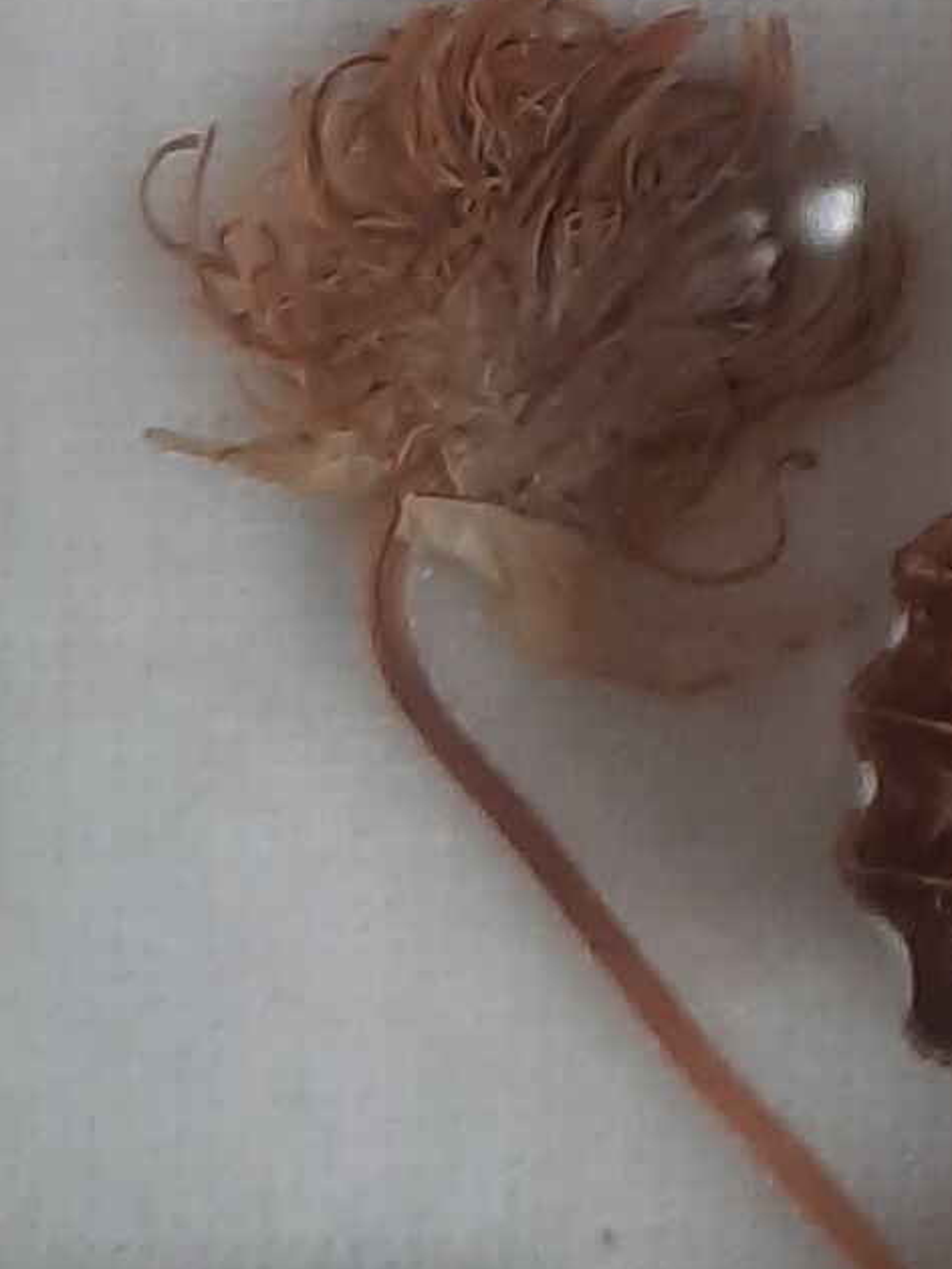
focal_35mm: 159
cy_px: -789
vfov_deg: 11.7
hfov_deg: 8.3
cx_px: 2588
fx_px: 5828
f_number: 2
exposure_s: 1/50
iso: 125
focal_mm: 4.6
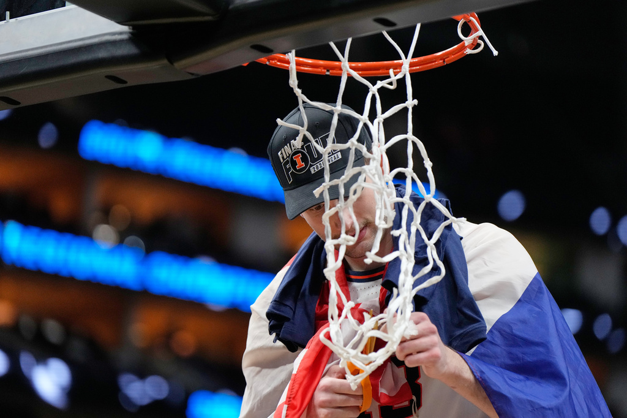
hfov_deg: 14.0
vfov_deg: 9.3
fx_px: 2559
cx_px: 314
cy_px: 209
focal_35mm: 147
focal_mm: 147
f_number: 2.8
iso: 3200
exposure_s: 1/1600
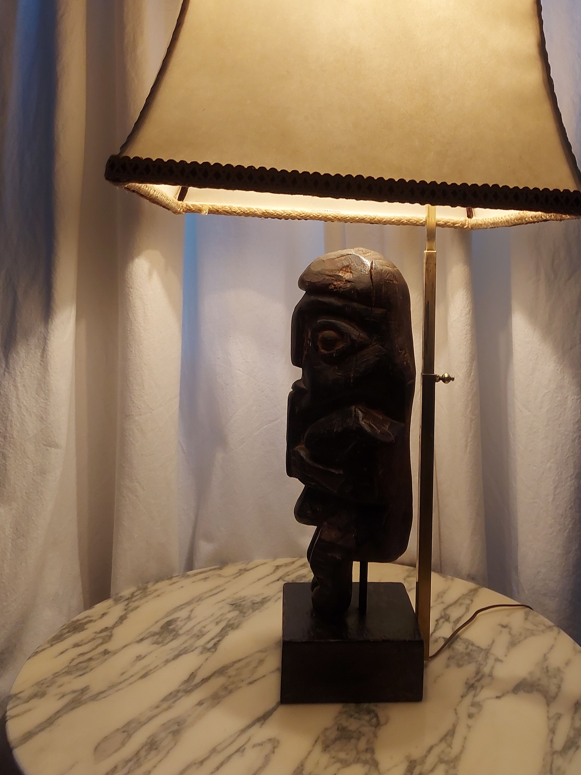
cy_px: 286
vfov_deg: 53.3
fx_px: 761
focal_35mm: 34
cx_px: 372
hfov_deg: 41.4
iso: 100
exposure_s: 1/50
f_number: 1.8
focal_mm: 5.23
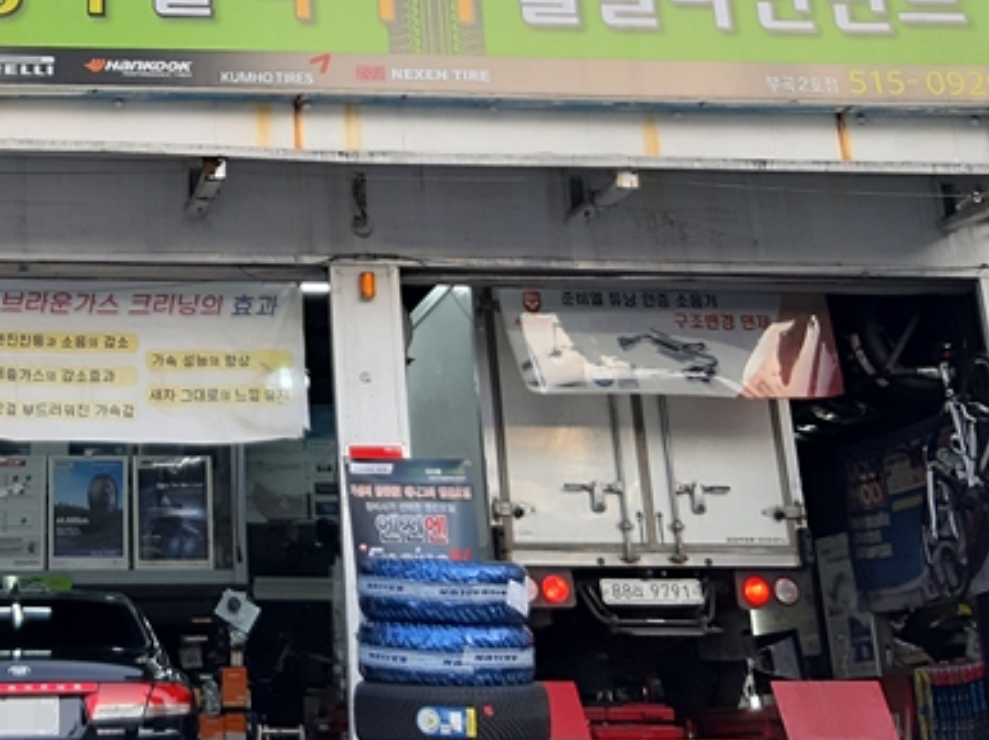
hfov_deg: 29.7
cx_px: 133
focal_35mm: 63
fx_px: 1799
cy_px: 78
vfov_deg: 22.7
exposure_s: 1/120
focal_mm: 3.93
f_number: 1.7
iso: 40
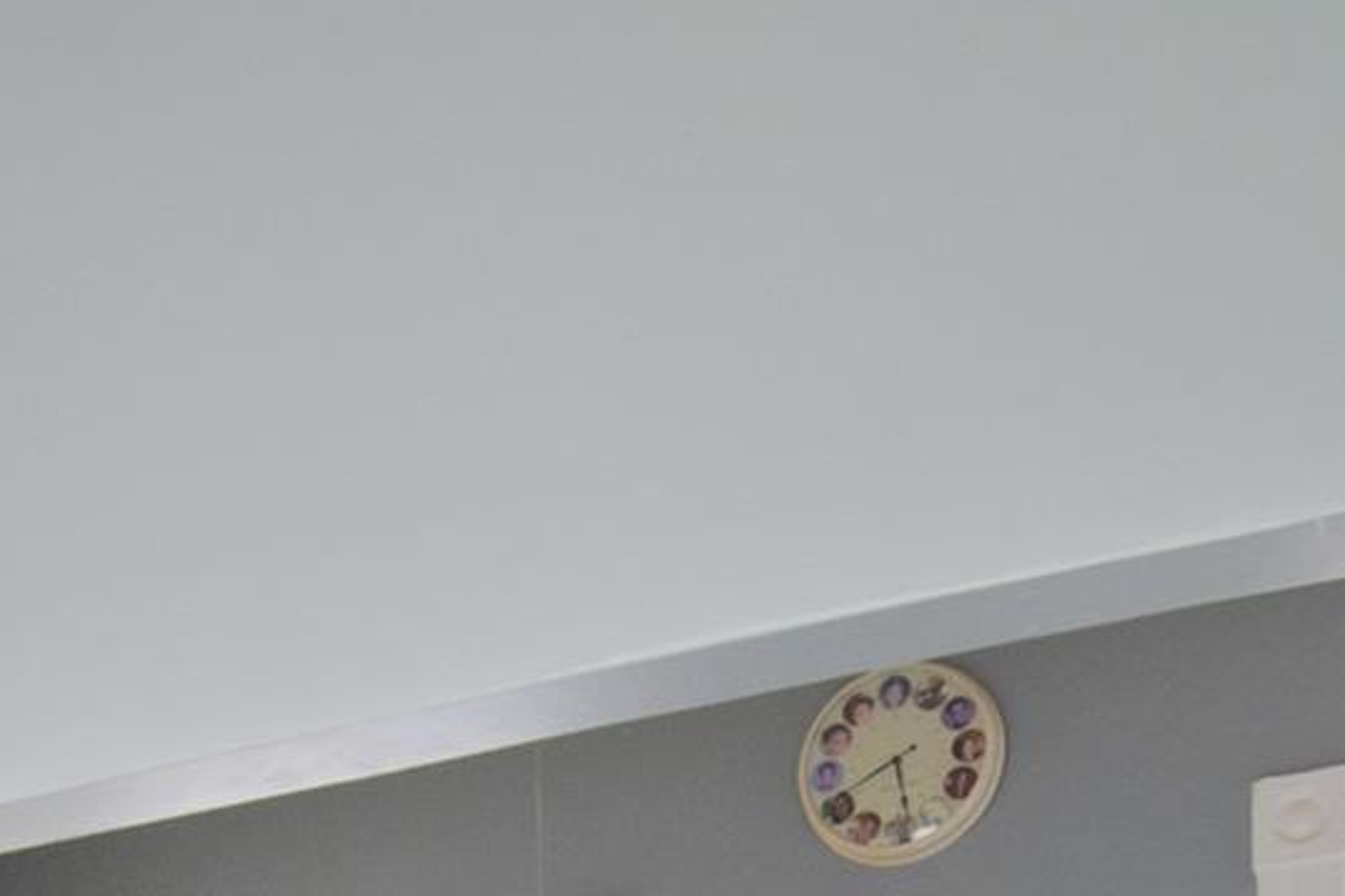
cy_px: 1683
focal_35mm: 63
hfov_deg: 29.8
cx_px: -3
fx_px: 2350
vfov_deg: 17.1
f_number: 11
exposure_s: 1/40
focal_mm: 11
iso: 640
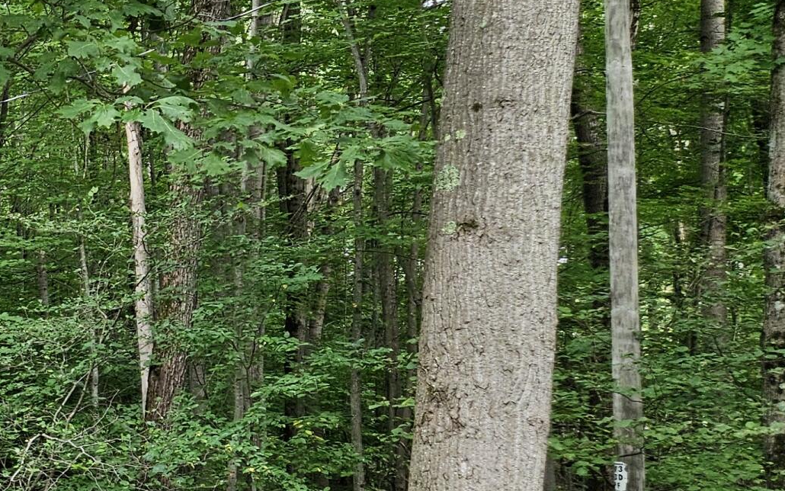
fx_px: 1519
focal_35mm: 71
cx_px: -322
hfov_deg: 24.1
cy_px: 385
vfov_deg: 18.2
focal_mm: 5.4
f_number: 1.8
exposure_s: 1/120
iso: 80
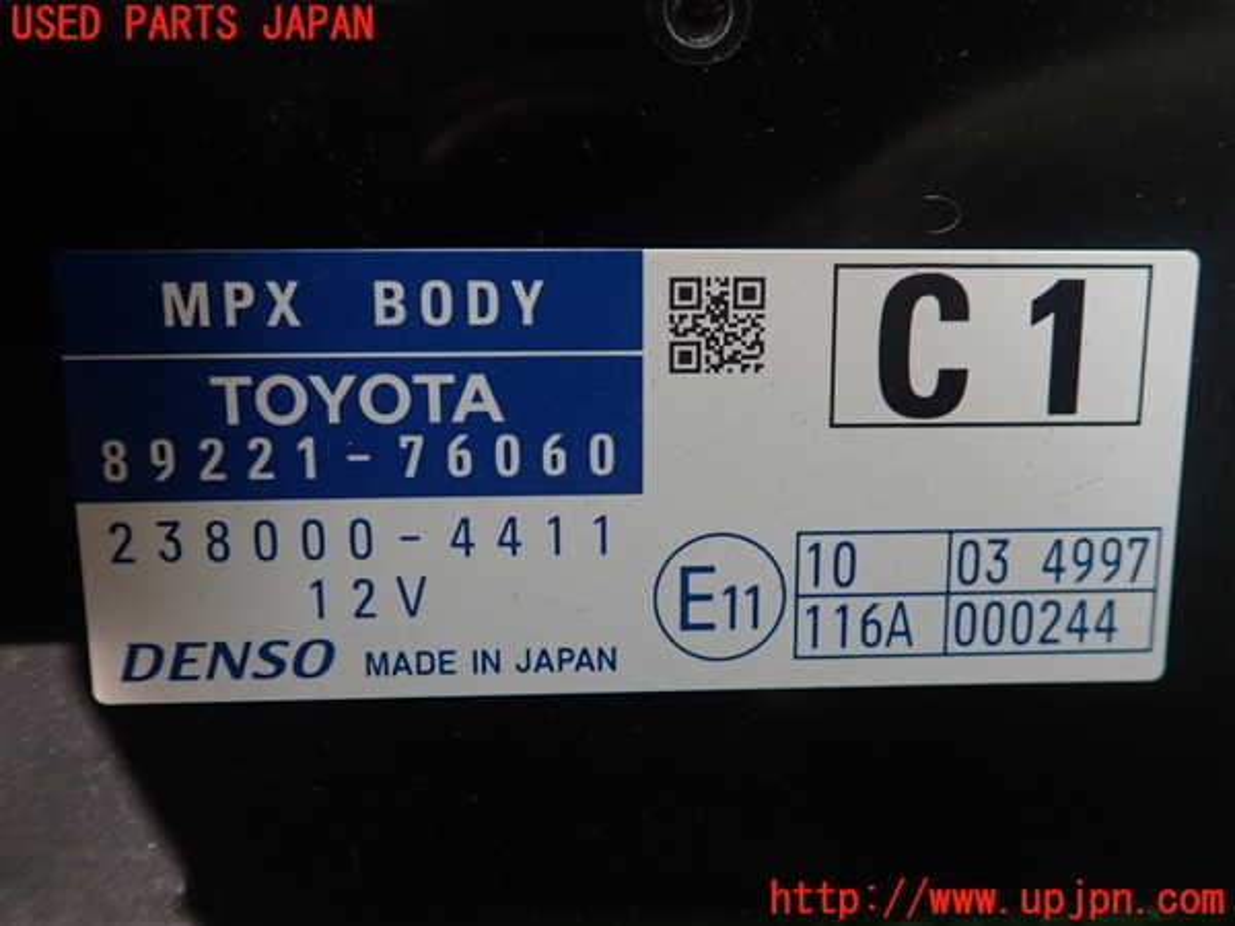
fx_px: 1070
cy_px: 463
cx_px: 618
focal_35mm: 30
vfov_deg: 46.8
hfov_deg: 60.0
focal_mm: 5.5
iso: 320
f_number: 2.3
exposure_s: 1/125
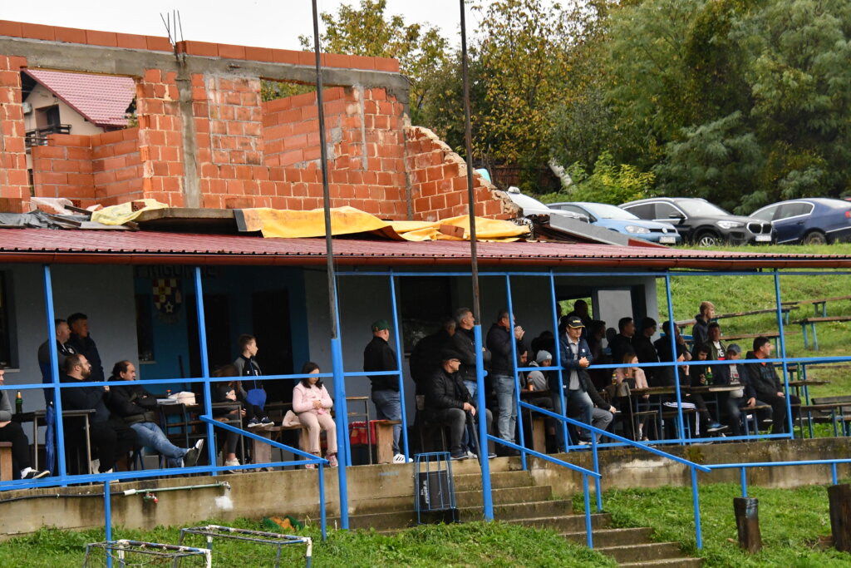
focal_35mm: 129
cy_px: 284
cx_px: 426
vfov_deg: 10.6
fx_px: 3050
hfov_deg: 15.9
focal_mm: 86
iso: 3200
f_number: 7.1
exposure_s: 1/800
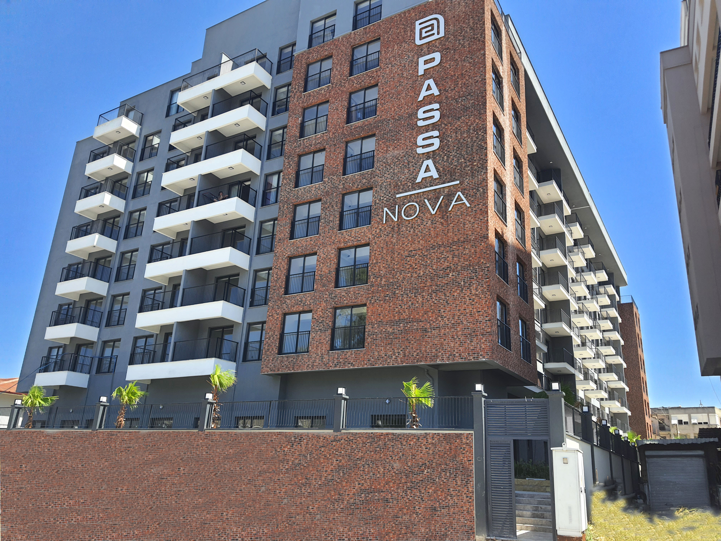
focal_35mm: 26
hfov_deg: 67.3
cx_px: 360
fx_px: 542
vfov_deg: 53.1
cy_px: 270
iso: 50
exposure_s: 1/1002
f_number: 1.7
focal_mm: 4.32
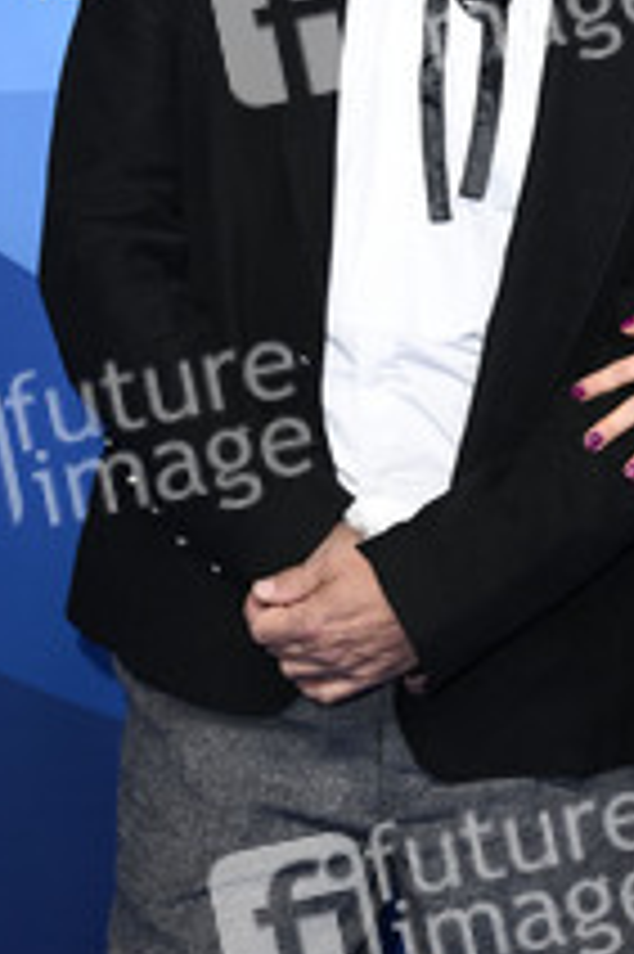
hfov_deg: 8.0
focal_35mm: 170
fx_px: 4498
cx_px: 571
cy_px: 225
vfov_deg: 12.1
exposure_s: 1/250
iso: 1000
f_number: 5.6
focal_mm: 90
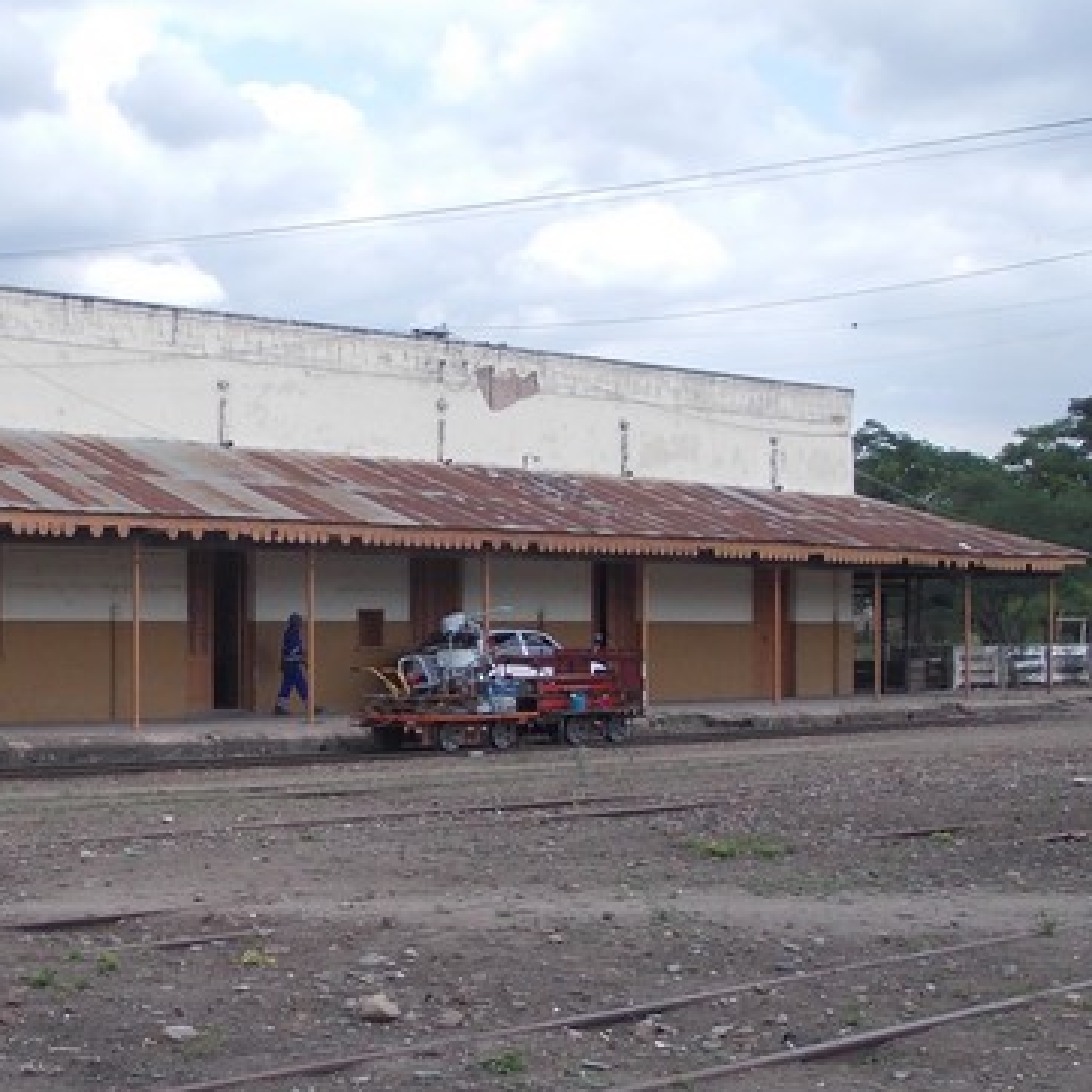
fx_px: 2534
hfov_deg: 24.0
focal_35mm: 71
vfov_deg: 24.3
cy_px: 682
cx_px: 226
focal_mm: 5.3
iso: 80
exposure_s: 1/160
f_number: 6.2
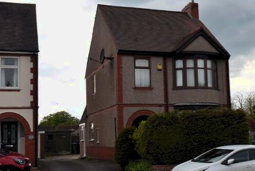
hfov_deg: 34.3
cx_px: 171
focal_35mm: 58
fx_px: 409
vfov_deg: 23.5
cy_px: 93
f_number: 8
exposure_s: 1/200
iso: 100
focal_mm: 27
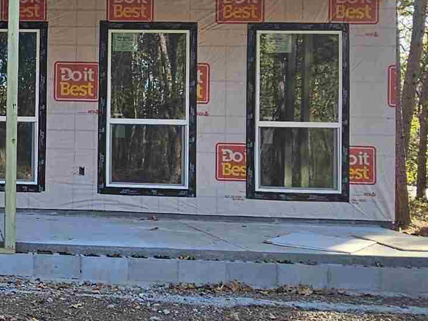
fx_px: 680
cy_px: 90
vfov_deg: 26.3
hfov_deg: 28.7
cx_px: -125
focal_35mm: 55
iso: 50
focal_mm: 2.2
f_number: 2.2
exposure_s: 1/334
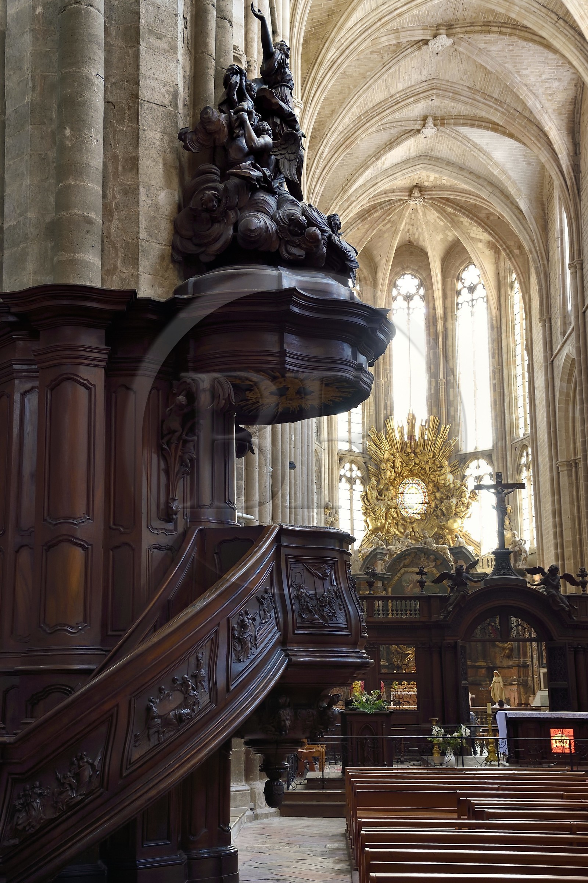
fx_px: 1029
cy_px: 442
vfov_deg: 46.4
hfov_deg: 31.9
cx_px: 294
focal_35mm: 42
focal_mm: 42
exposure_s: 1/10
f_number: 7.1
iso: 1600
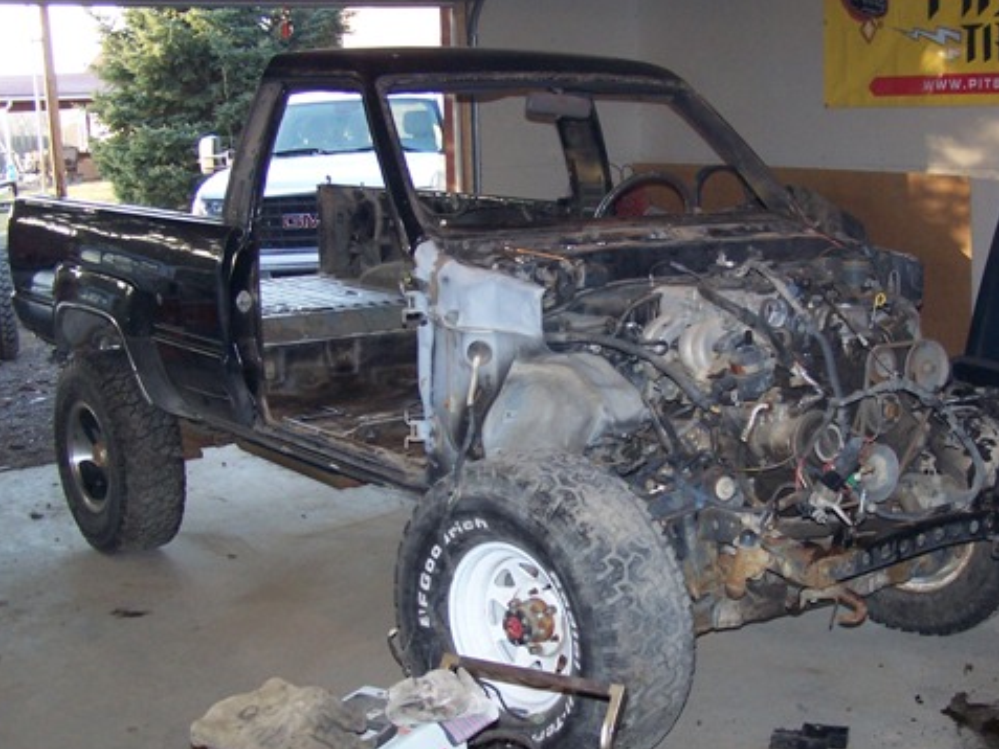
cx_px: 618
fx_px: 1472
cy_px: 400
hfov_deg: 37.3
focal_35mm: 51
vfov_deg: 28.6
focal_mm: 6.3
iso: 140
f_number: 2.8
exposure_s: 1/60
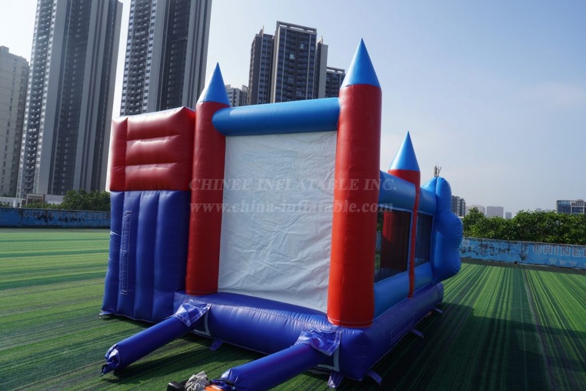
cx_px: 293
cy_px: 196
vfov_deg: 53.1
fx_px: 391
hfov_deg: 73.7
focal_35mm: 24
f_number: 8
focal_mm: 16
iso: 100
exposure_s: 1/250
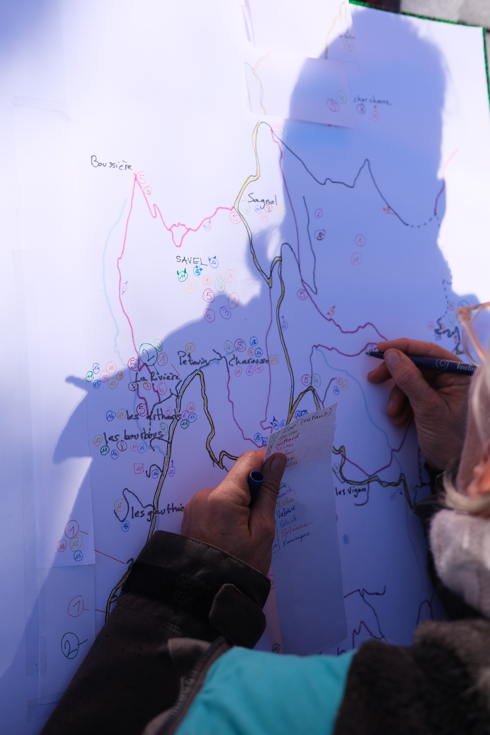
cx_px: 245
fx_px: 1082
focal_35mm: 53
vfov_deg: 37.5
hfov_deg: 25.5
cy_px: 368
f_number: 4
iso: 320
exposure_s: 1/1900
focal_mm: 35
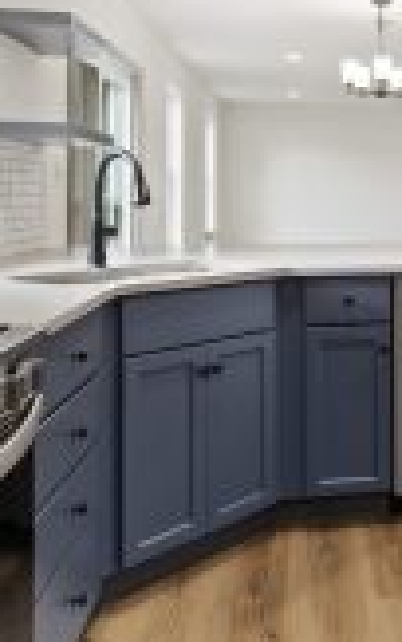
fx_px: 788
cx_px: 497
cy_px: 183
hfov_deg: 25.4
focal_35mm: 45
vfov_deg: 43.3
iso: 500
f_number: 7.1
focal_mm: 18
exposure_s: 1/6
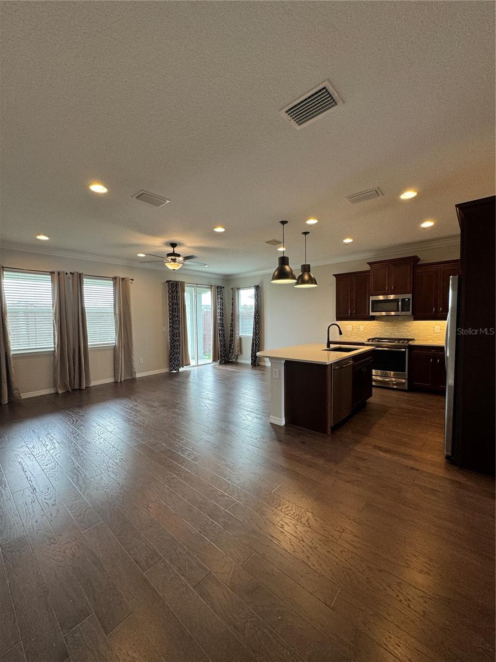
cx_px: 248
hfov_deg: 85.7
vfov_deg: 102.1
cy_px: 331
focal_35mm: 14
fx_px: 267
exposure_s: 1/120
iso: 160
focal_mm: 2.22
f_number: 2.2
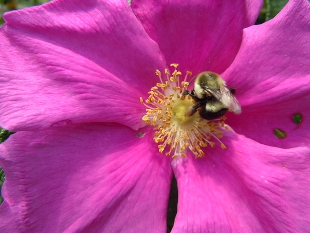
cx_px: 155
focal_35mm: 30
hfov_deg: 60.0
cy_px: 116
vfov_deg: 46.8
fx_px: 269
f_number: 3.5
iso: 100
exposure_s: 1/500
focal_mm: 5.4
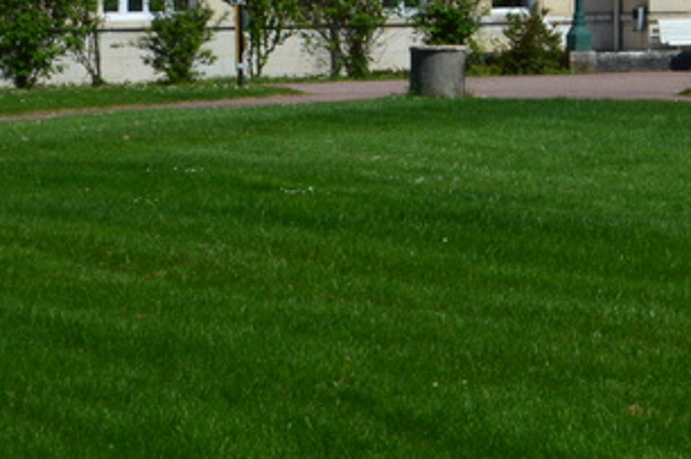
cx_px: 939
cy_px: -406
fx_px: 4740
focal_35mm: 247
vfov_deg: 5.4
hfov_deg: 8.2
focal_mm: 35
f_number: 11
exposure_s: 1/500
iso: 200
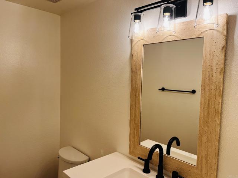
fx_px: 179
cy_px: 89
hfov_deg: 67.3
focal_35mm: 26
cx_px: 119
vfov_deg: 53.1
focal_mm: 5.7
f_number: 1.5
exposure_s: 1/197
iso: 40
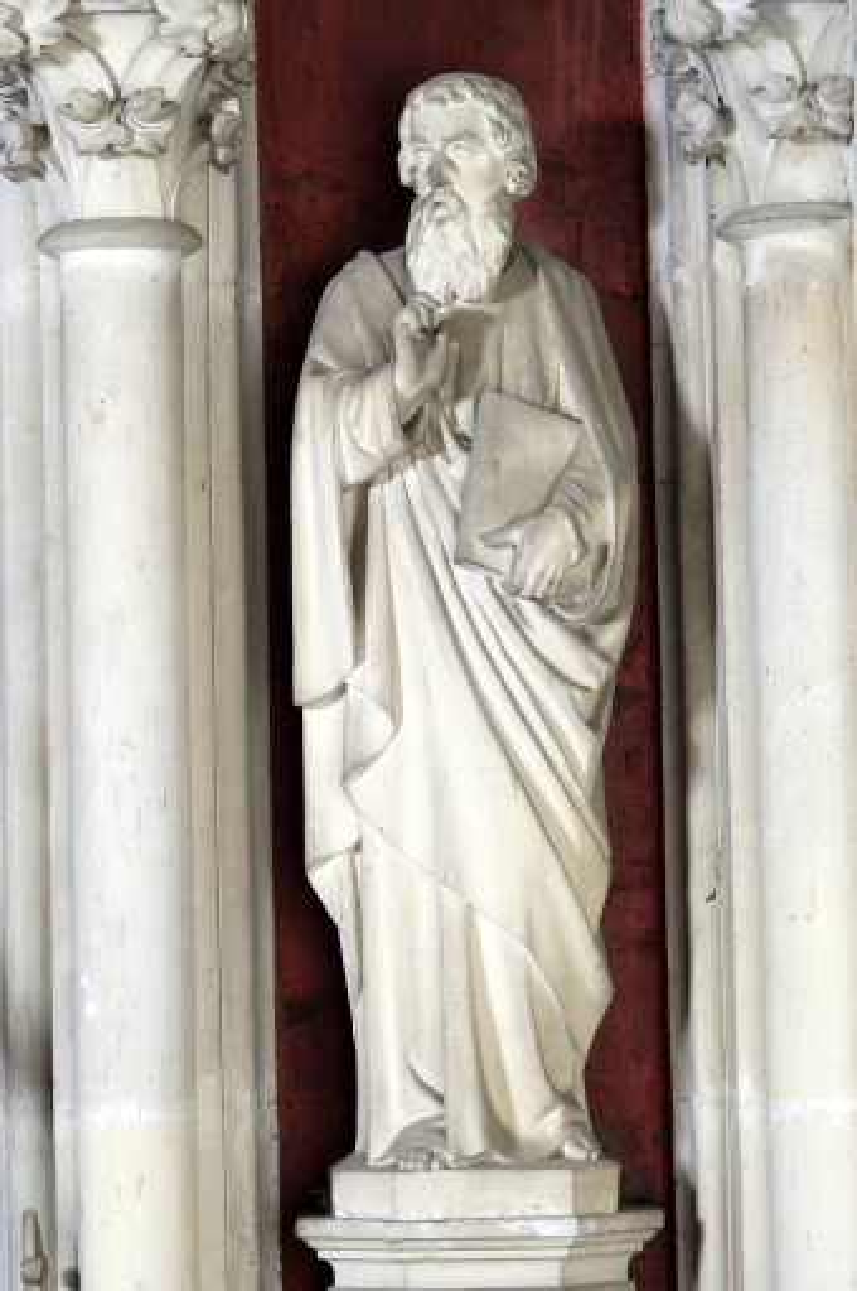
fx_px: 4296
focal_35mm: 120
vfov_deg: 17.1
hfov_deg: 11.4
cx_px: 428
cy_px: 646
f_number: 9
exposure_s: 1/40
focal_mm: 80
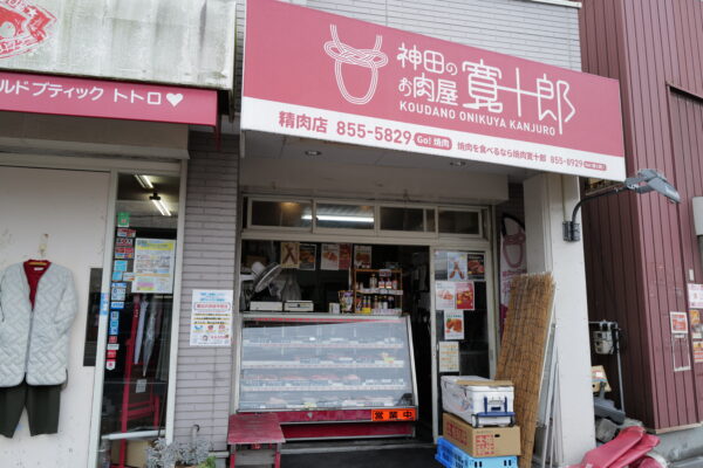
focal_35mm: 28
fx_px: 547
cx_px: 352
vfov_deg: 46.4
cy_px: 234
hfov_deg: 65.5
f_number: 3.5
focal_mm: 28
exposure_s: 1/500
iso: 200
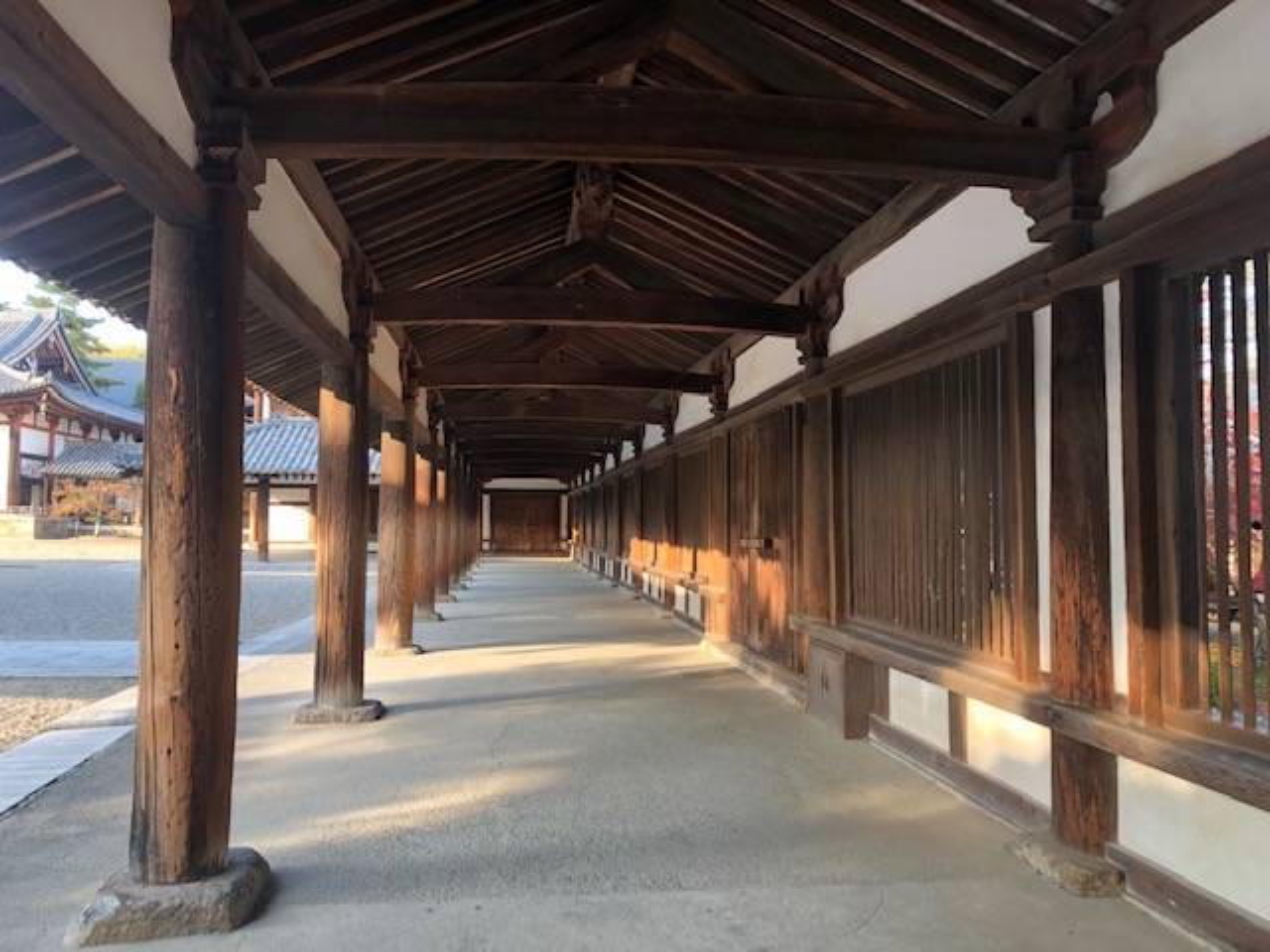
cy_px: 476
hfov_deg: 63.4
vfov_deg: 49.7
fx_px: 1027
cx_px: 635
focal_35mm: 28
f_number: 1.8
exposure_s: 1/120
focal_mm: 3.99
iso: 40
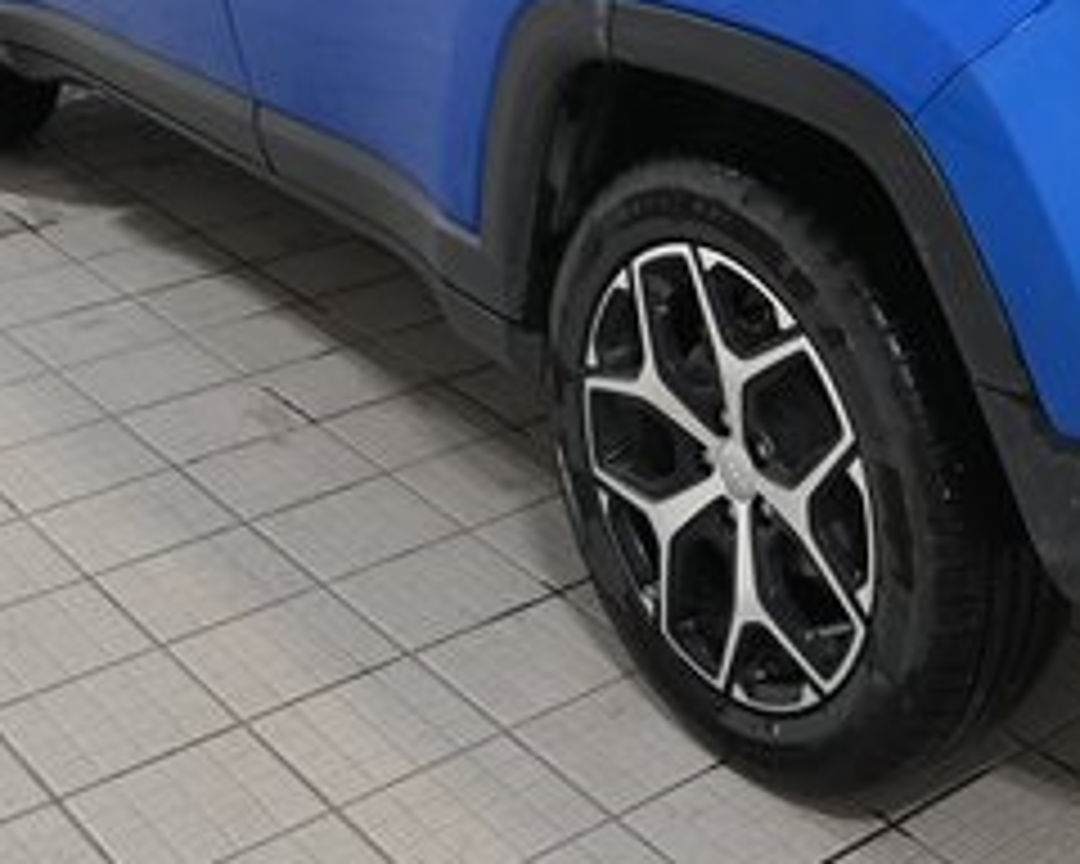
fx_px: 2078
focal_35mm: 65
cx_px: 999
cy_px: -14
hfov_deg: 27.9
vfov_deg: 22.5
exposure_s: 1/30
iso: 640
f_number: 6.3
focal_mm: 26
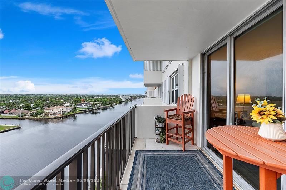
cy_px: 95
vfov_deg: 77.3
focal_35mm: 15
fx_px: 119
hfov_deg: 100.4
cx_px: 143
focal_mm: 10
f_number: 6.3
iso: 200
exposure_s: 1/30
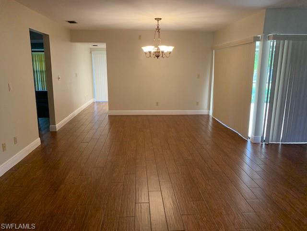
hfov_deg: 67.3
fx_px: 231
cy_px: 116
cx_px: 154
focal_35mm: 26
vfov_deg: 53.1
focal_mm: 4.25
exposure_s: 1/60
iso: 320
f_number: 1.8
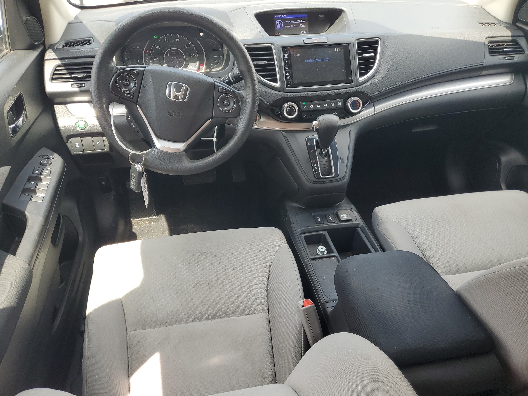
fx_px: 397
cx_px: 264
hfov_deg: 67.3
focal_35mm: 26
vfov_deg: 53.1
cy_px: 198
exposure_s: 1/244
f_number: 1.5
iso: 50
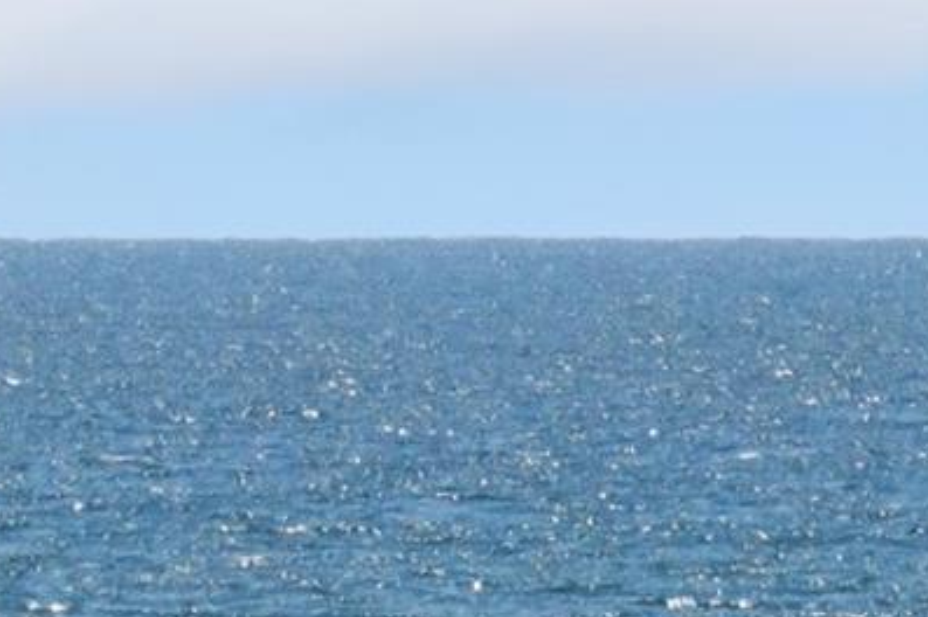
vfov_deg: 1.2
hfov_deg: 1.8
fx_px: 28846
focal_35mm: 1120
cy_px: 616
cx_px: -928
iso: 200
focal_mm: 145
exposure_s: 1/2000
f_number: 11
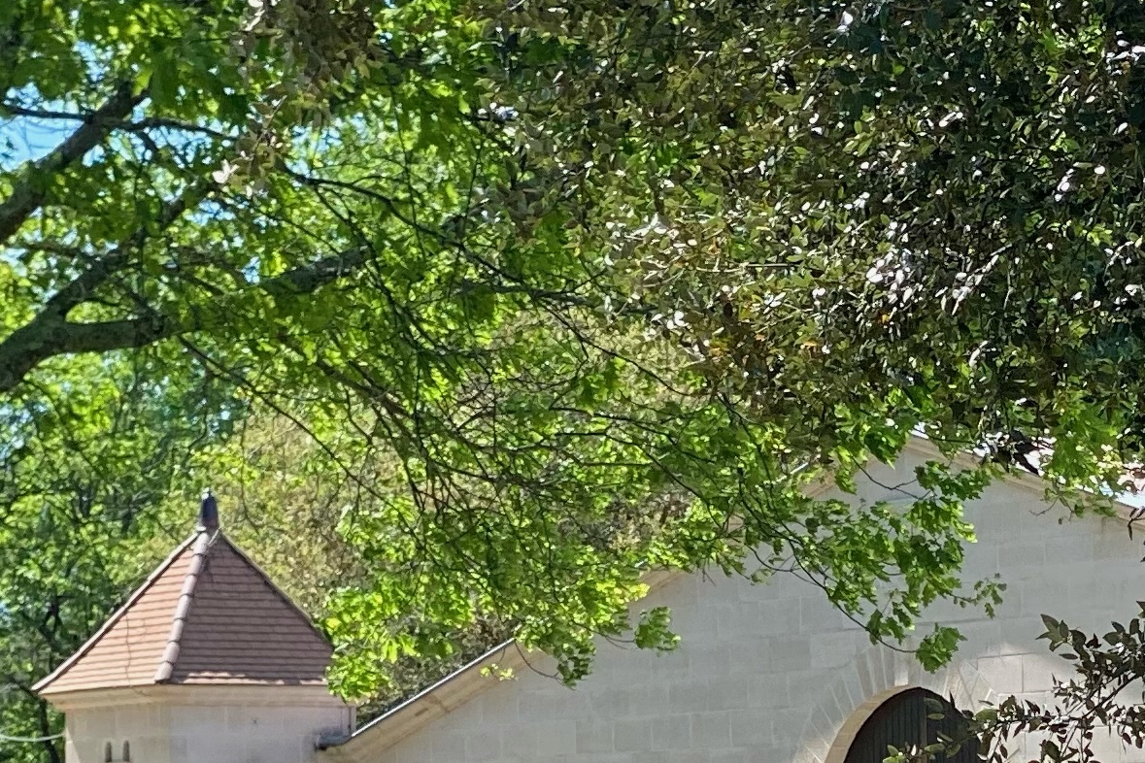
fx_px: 5884
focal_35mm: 185
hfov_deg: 11.1
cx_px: 714
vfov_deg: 7.4
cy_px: 697
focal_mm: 6
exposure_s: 1/381
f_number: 2
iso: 20
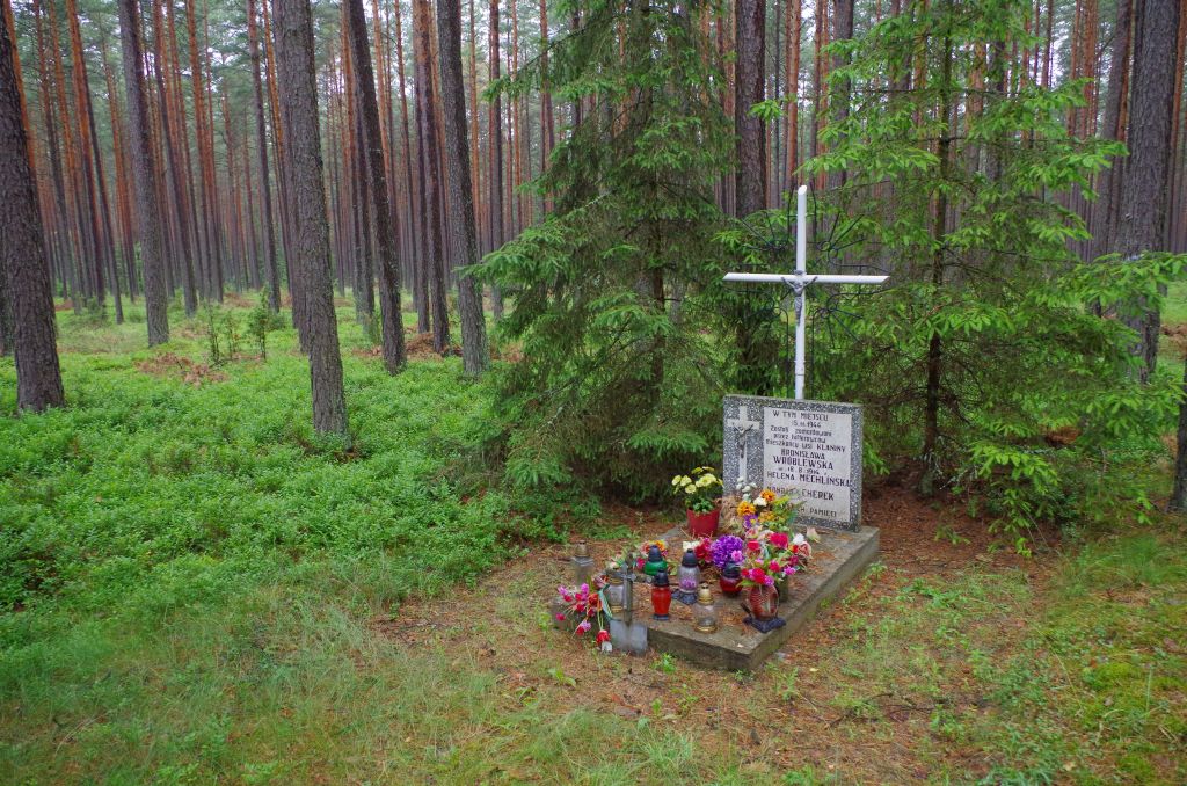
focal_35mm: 27
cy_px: 393
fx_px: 888
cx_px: 594
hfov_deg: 67.5
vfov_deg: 47.7
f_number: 5.6
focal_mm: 18
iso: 1600
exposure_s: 1/40
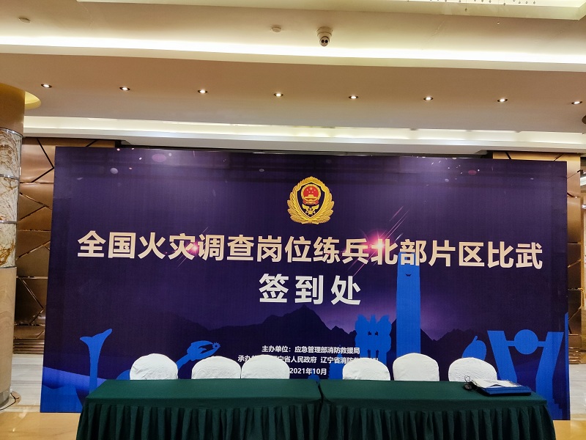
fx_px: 423
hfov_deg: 69.4
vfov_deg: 54.9
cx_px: 293
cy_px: 220
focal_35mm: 25
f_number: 1.79
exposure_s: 1/50
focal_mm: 4.71
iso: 210
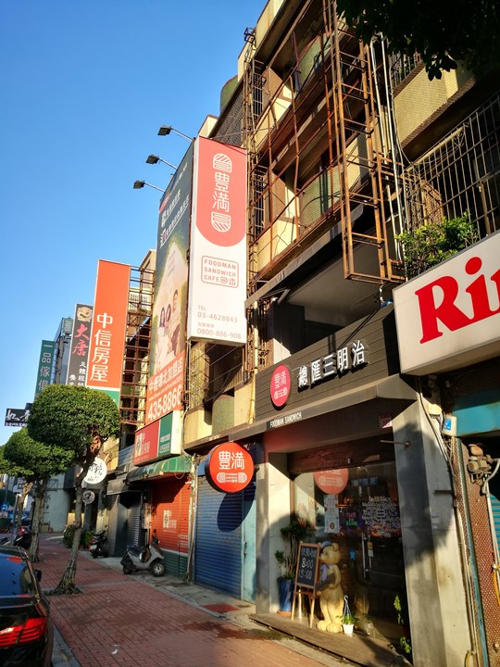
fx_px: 520
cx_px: 250
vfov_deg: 65.3
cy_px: 334
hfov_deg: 51.4
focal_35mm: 27
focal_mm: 4.5
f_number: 2.2
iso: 50
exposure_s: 1/320
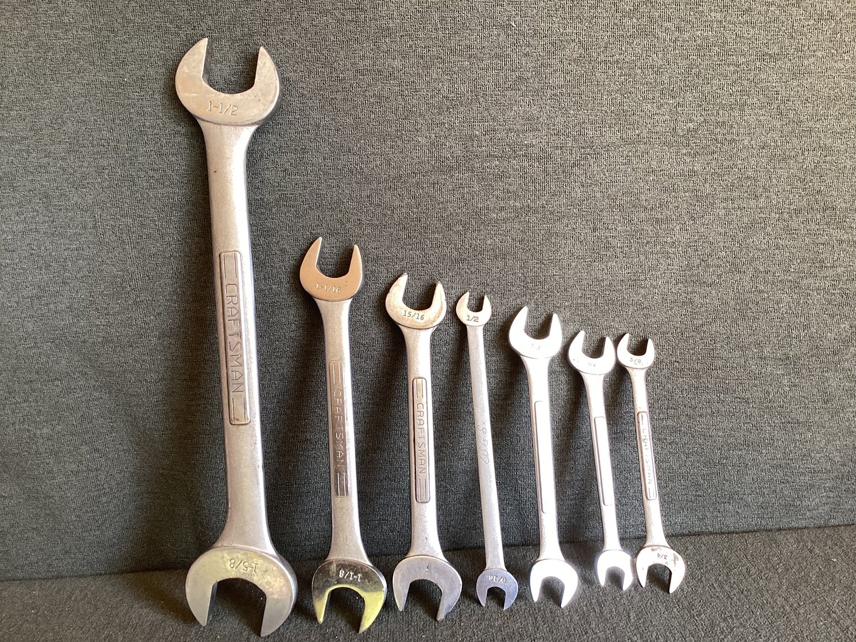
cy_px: 321
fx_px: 767
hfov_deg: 58.3
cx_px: 428
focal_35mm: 31
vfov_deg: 45.4
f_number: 2.4
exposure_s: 1/50
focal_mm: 3.3
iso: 80
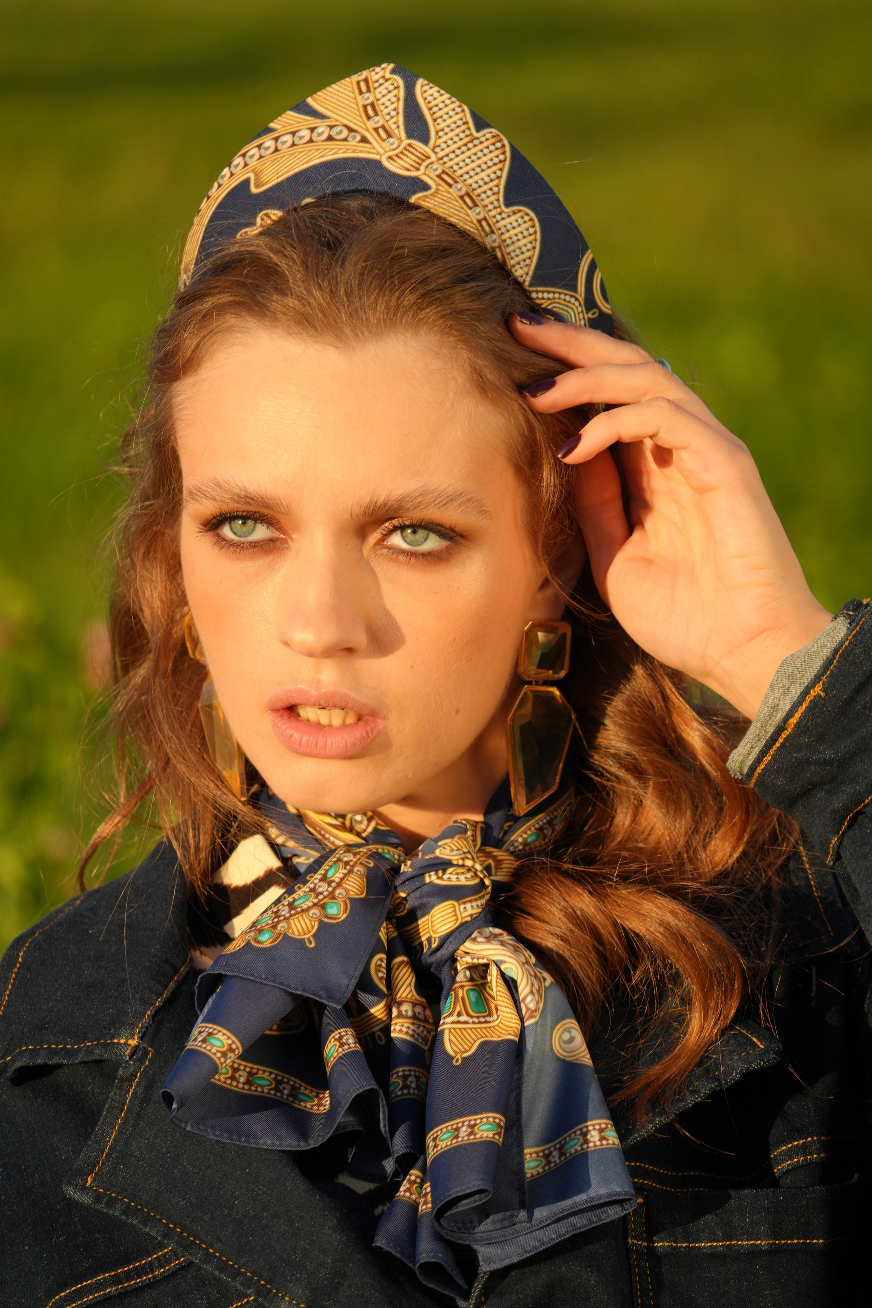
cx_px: 436
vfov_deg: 9.1
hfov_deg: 6.1
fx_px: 8247
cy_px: 654
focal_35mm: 227
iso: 200
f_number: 7.1
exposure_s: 1/320
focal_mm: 227
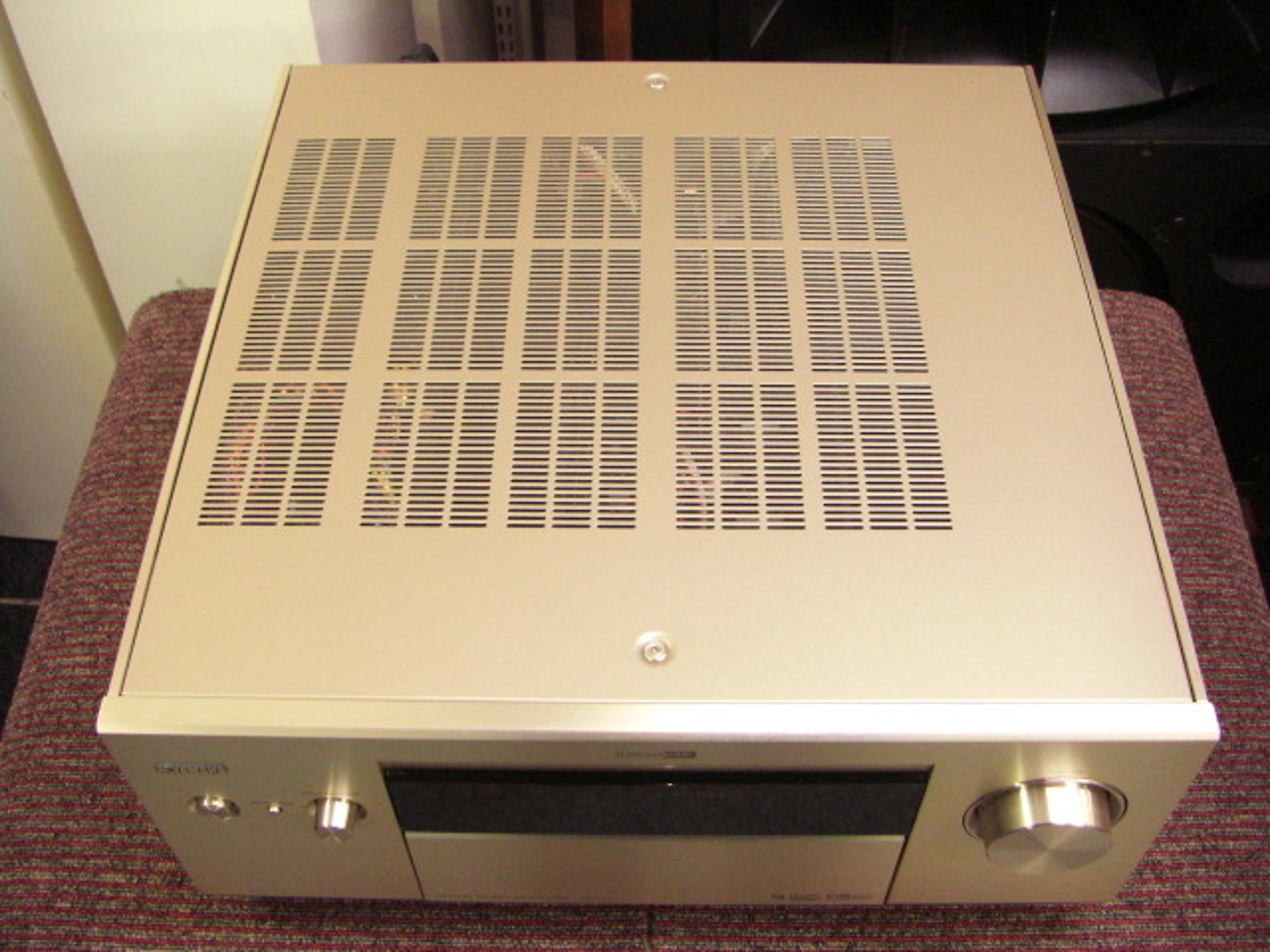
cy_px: 476
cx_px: 635
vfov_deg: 37.7
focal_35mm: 38
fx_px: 1394
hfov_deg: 49.0
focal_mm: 6.3
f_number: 3.4
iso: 400
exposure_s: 1/40
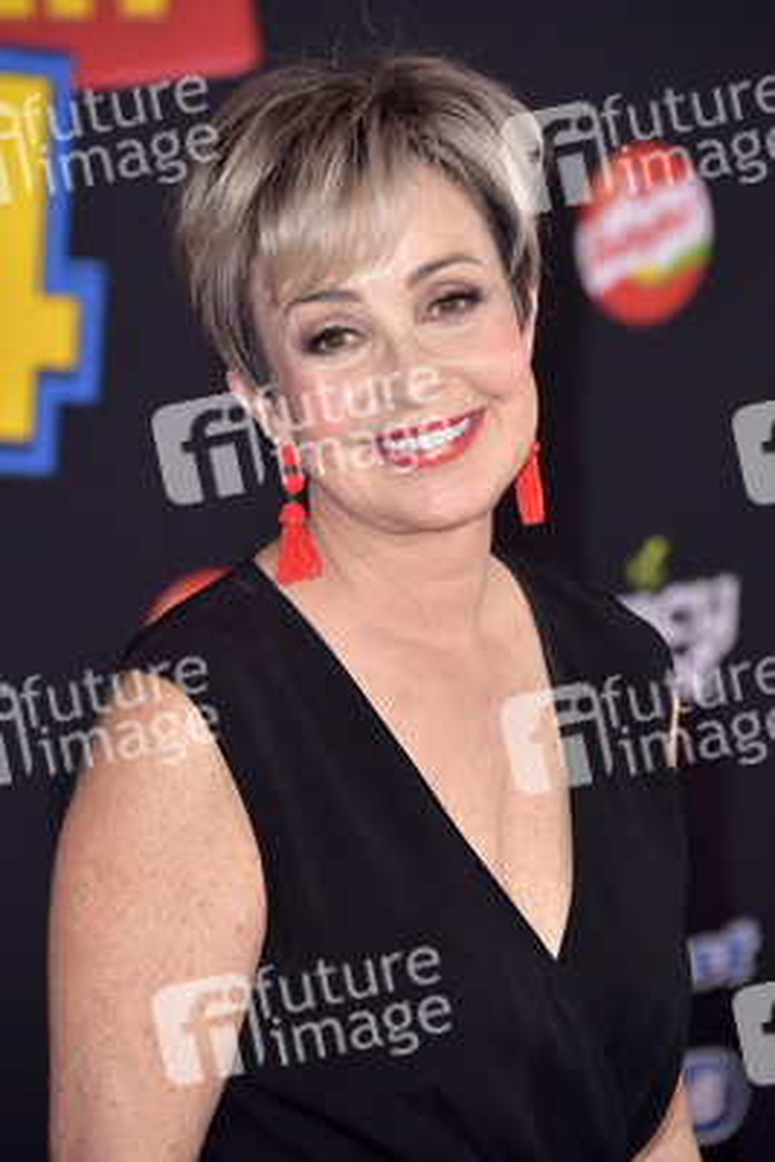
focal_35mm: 250
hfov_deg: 5.5
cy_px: 581
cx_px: 388
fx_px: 8065
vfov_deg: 8.2
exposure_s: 1/250
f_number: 7.1
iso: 500
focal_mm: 250
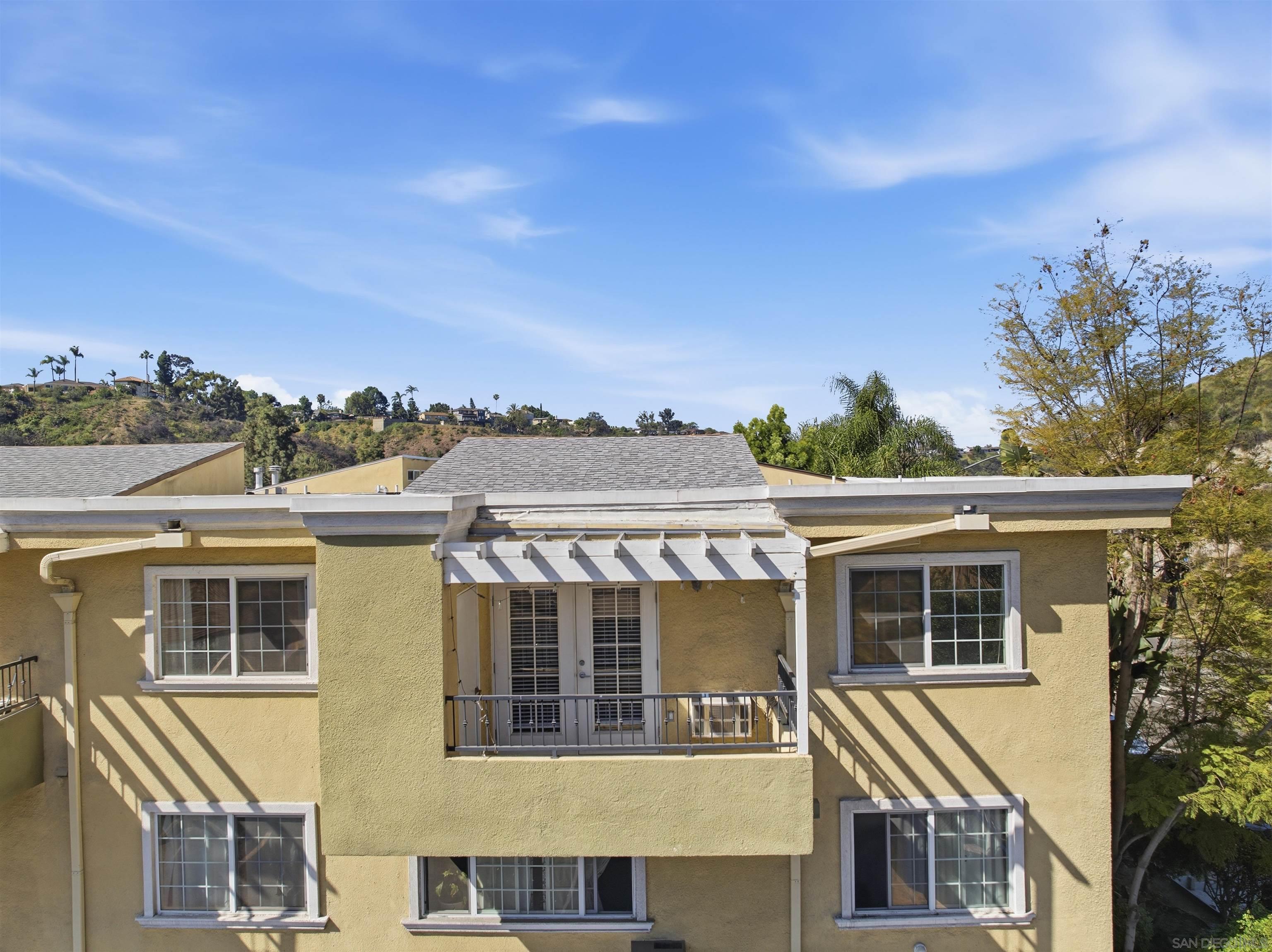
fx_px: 881
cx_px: 636
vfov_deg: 56.8
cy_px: 476
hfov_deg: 71.6
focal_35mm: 24
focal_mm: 12.3
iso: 100
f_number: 2.8
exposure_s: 1/500
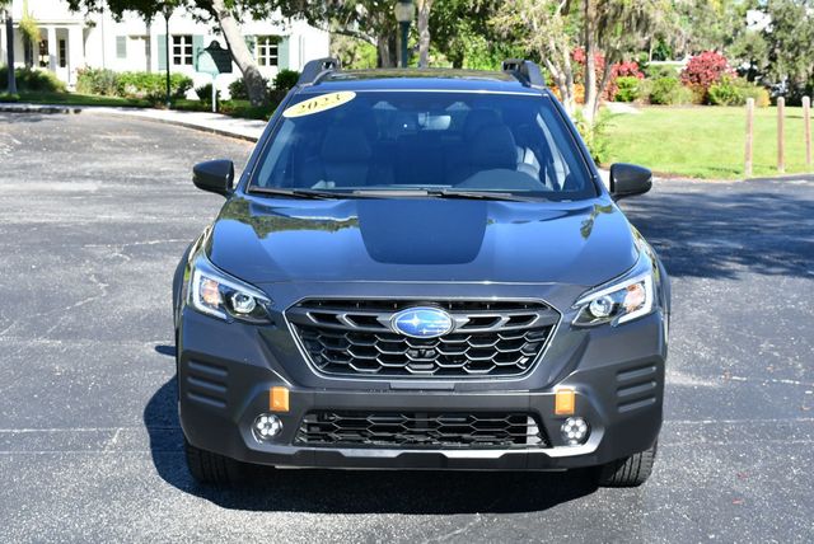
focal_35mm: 62
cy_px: 272
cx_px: 407
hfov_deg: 32.4
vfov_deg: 22.0
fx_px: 1403
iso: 200
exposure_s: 1/250
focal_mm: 31
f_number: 8
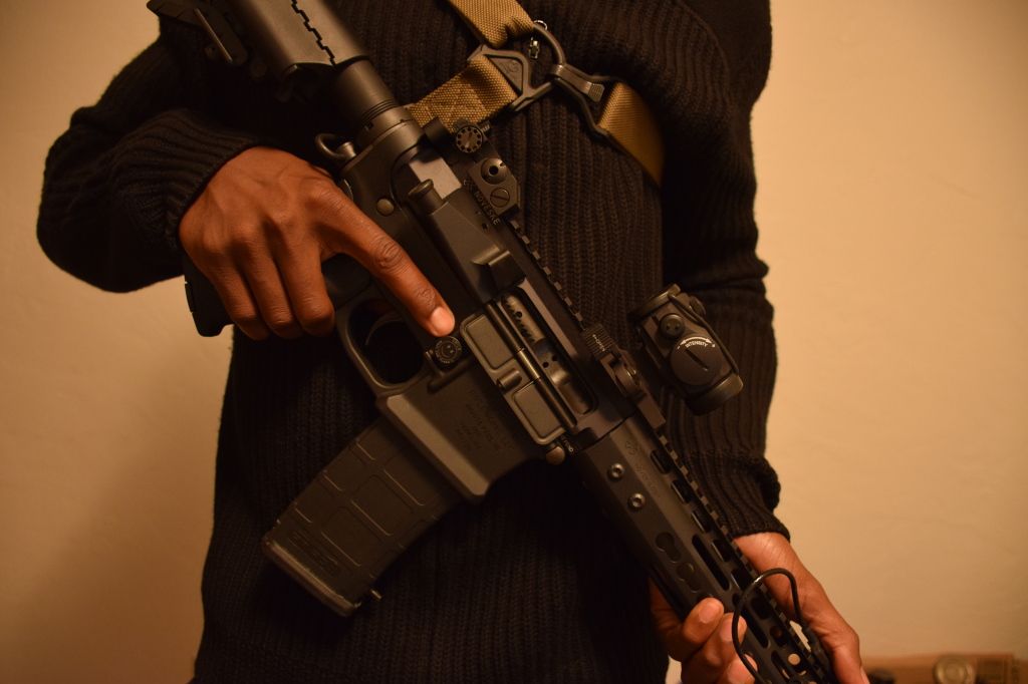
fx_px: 771
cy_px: 342
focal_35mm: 27
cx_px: 514
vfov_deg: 47.9
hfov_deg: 67.4
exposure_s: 1/10
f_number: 3.5
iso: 1600
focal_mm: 18
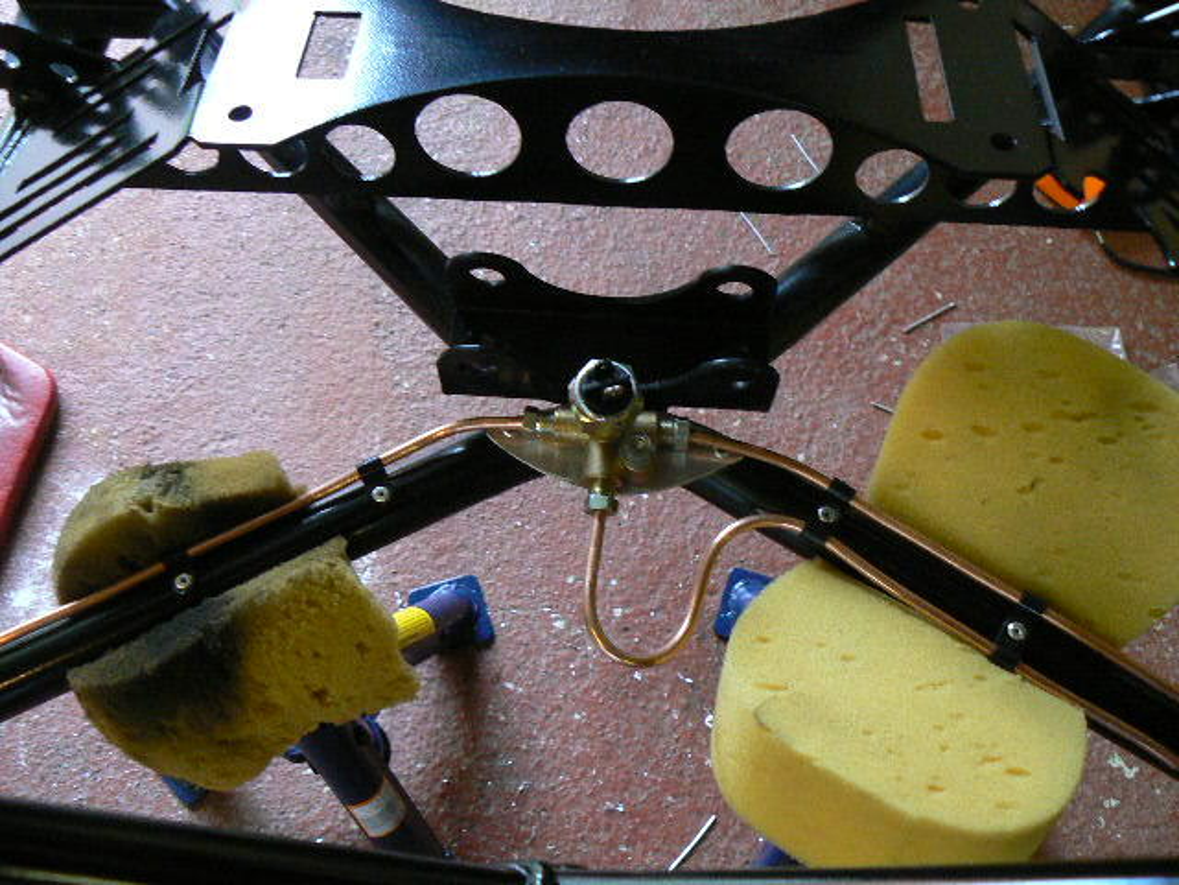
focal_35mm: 36
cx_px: 590
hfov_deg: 51.4
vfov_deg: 39.7
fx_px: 1226
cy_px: 442
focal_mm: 6
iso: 200
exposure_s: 1/15
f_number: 2.8
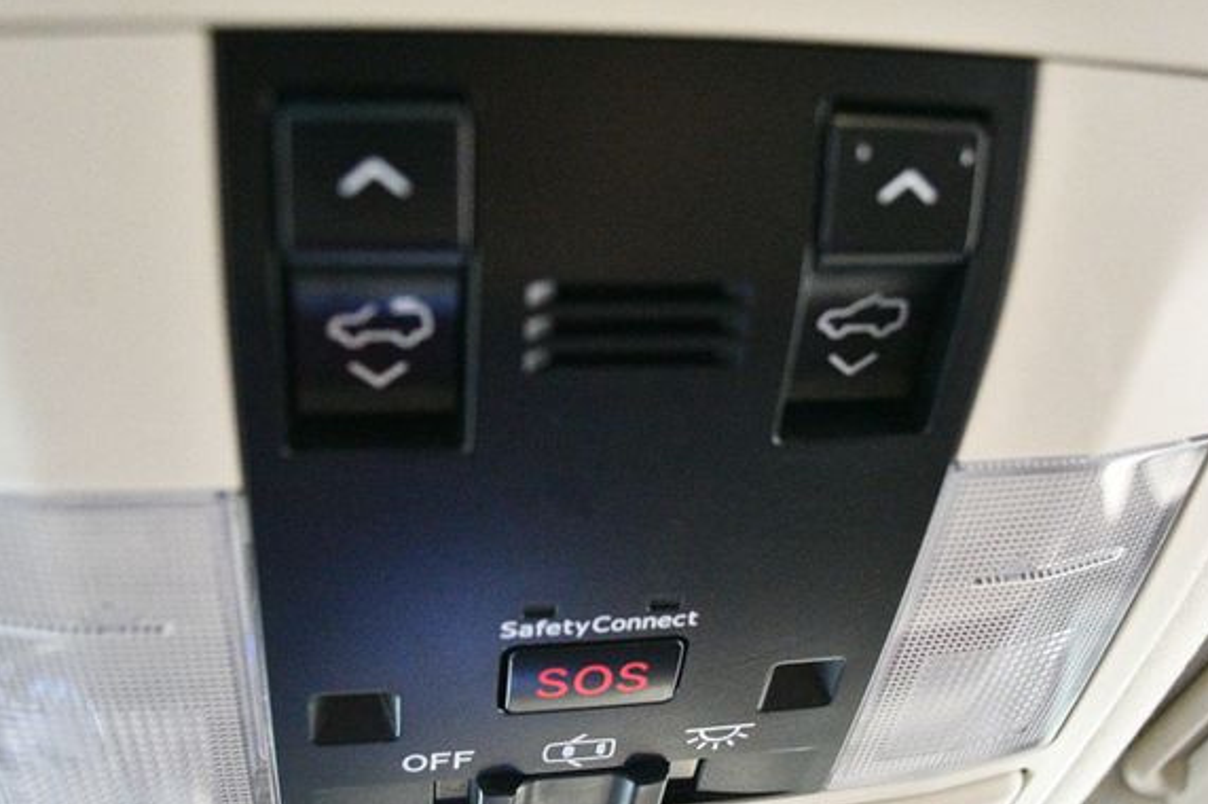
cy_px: 442
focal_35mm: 37
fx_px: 1241
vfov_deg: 35.9
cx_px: 626
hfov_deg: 51.9
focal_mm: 22
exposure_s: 1/60
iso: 12800
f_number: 4
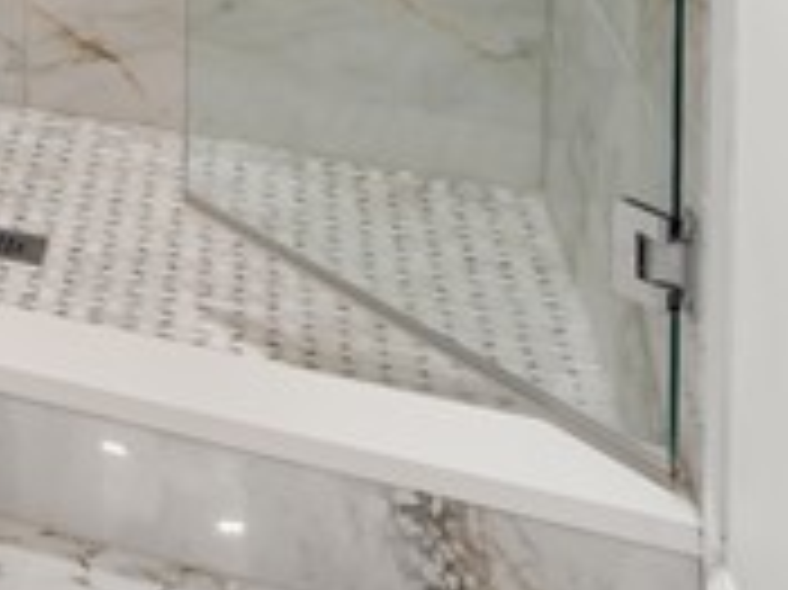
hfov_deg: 16.6
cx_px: -869
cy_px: -617
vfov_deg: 14.6
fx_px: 1865
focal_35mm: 82
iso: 200
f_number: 7.1
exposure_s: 1/2
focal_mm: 7
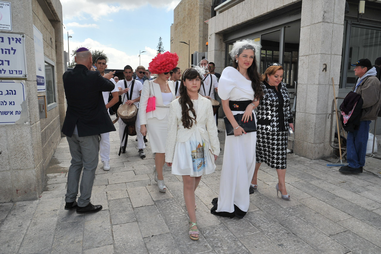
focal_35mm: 24
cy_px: 127
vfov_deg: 53.1
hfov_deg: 73.8
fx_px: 254
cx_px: 190
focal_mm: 24
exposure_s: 1/250
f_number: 16
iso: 500
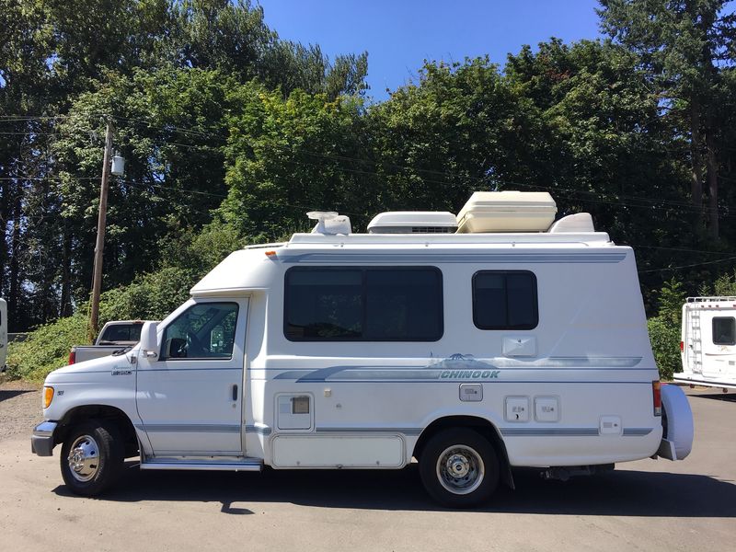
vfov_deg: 48.2
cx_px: 368
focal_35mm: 29
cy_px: 276
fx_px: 617
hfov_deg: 61.7
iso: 25
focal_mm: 4.15
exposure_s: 1/905
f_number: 2.2
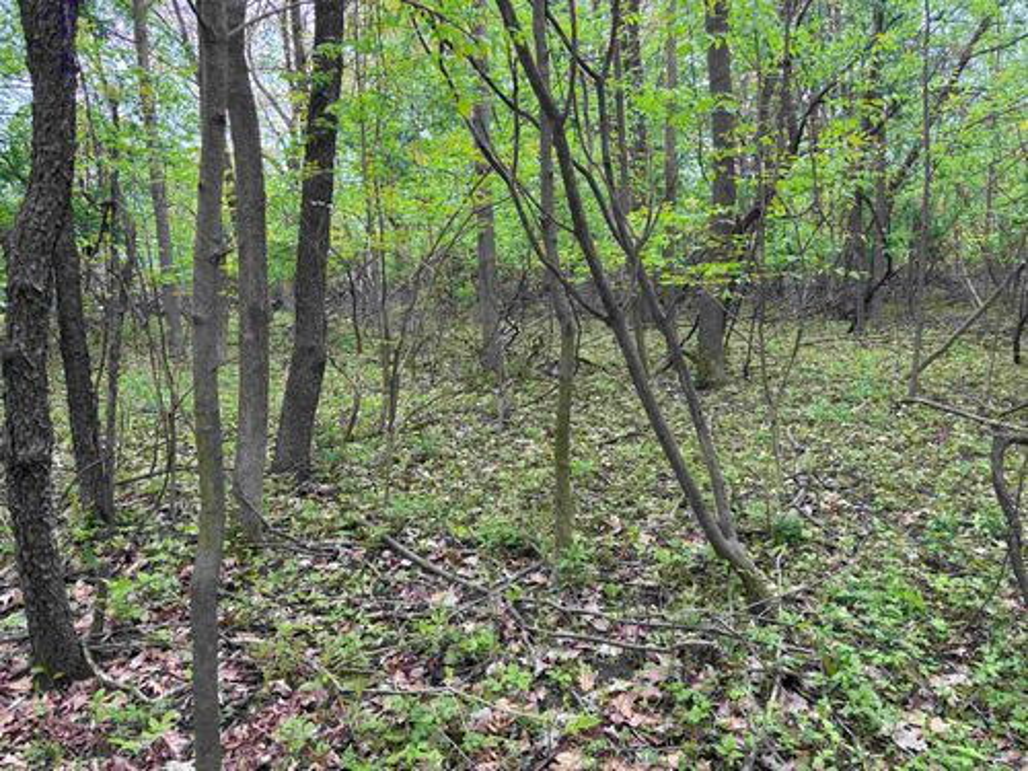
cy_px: 386
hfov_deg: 67.3
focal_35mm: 26
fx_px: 772
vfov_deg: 53.1
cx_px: 514
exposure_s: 1/259
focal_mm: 5.96
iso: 50
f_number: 1.6
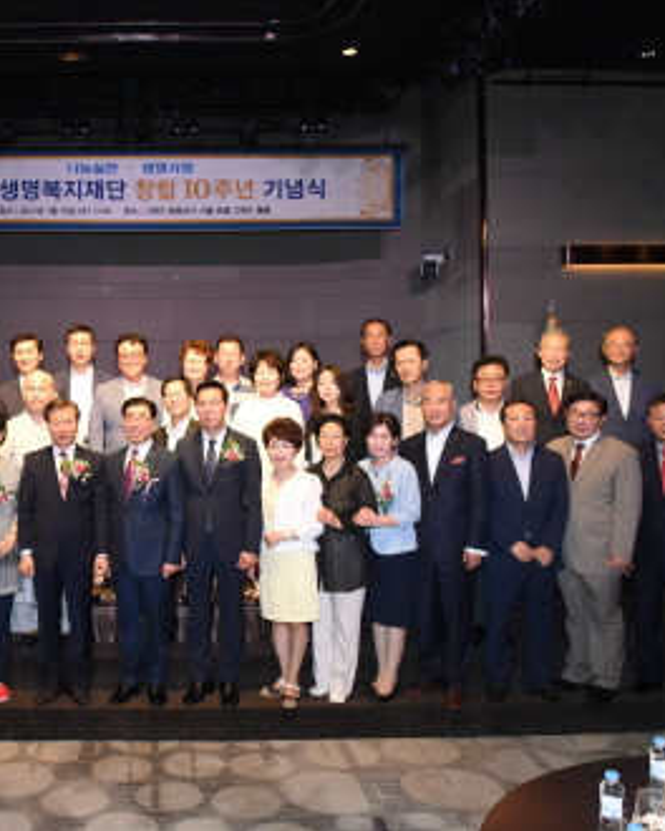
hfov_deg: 38.8
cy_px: 417
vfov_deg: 49.1
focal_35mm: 37
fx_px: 910
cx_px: 144
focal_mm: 26
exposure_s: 1/250
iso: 6400
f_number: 7.1
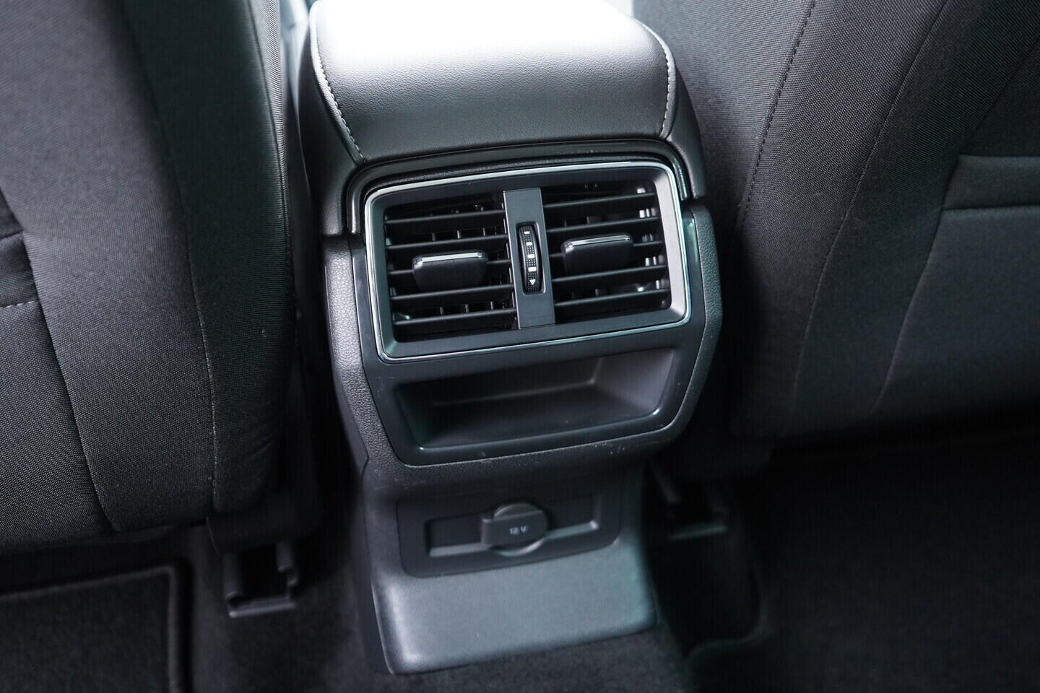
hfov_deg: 53.1
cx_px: 520
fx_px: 1040
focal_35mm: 36
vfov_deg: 36.9
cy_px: 346
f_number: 2.8
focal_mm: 24
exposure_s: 1/40
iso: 2000
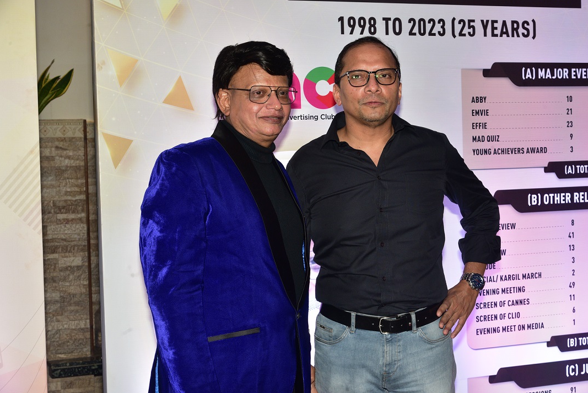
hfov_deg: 30.1
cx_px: 296
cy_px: 194
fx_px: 1095
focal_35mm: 67
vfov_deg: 20.3
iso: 1000
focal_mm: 66
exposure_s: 1/60
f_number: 7.1
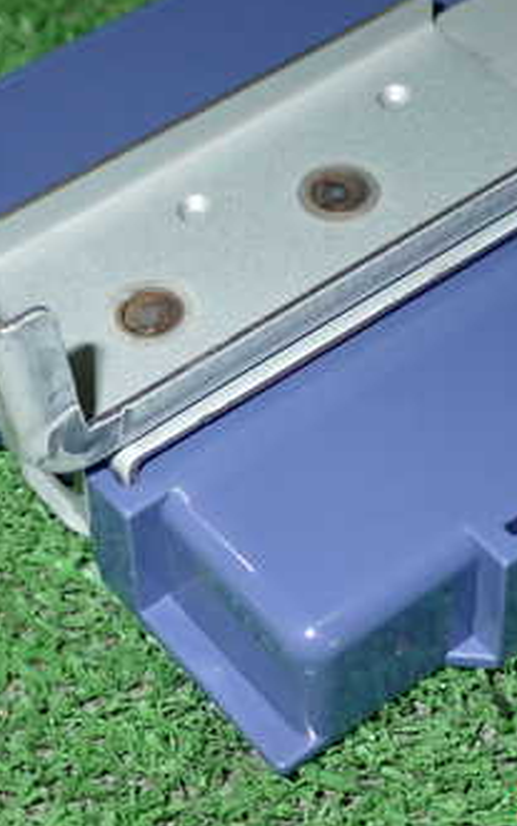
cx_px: 335
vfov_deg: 21.6
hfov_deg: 13.6
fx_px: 2163
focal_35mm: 96
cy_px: 275
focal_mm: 9.01
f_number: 9
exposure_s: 1/50
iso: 500
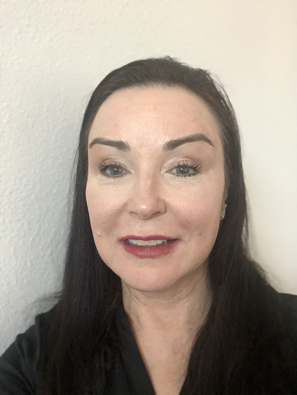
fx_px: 366
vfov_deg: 56.8
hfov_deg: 44.2
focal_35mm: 32
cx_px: 148
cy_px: 198
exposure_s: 1/30
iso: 160
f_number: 2.2
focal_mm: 2.87
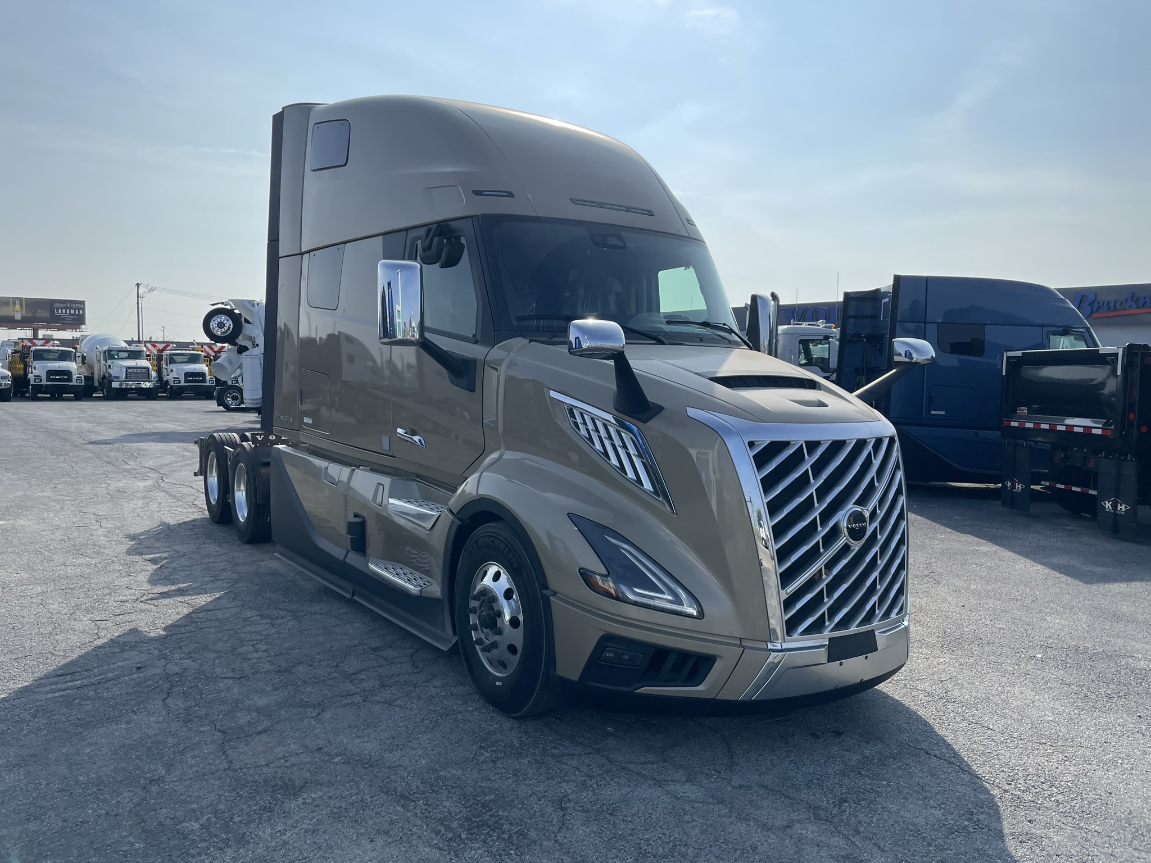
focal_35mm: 26
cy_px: 432
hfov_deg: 67.3
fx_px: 865
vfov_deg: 53.1
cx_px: 576
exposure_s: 1/5814
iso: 32
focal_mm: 4.2
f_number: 1.6
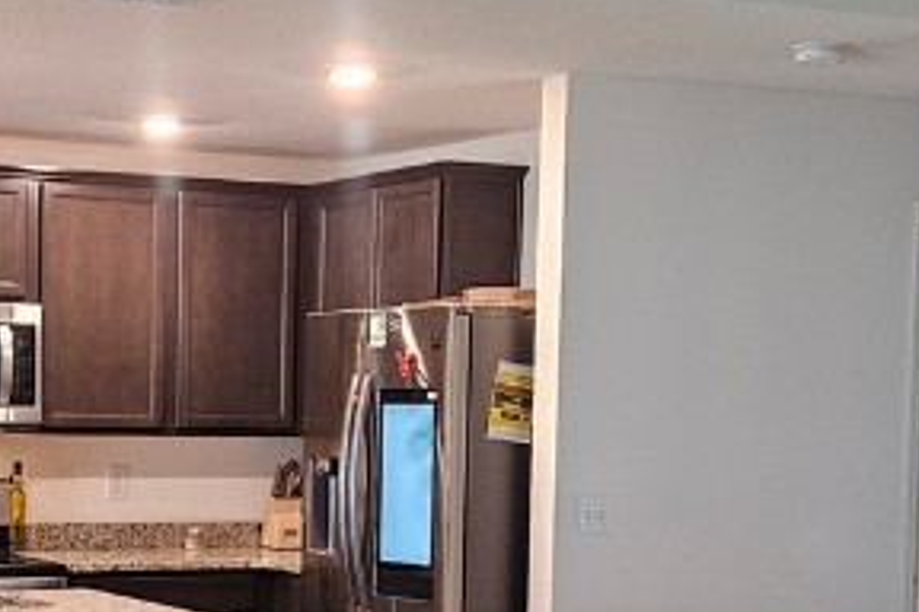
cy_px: 548
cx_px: 249
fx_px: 2170
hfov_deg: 23.7
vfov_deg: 15.9
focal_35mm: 85
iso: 800
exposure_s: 1/120
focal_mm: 5.4
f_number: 1.8
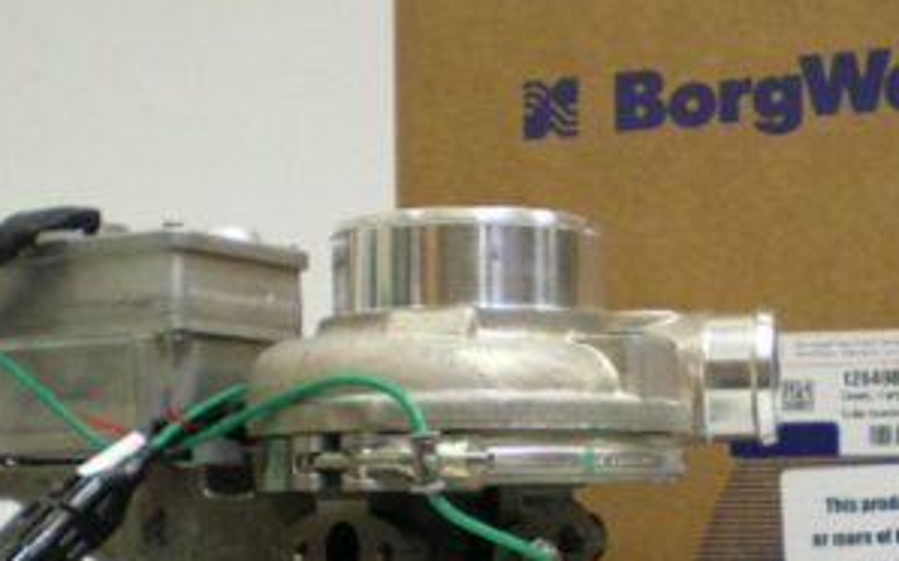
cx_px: 543
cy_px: 472
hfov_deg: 29.7
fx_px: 1690
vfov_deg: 18.6
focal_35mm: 69
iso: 400
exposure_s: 1/6
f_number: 3.1
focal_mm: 6.3
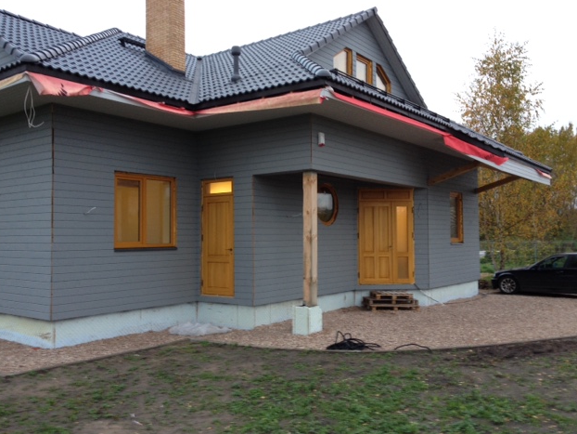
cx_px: 287
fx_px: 600
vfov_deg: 39.7
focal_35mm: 36
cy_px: 219
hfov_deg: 51.3
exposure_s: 1/20
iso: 64
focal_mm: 4.28
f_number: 2.4
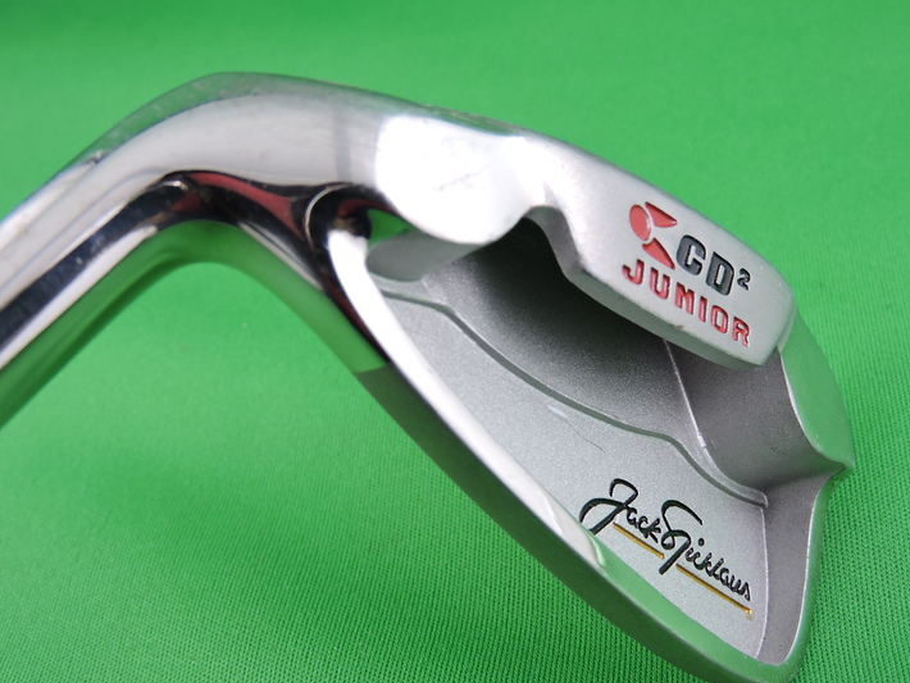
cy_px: 366
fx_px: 1289
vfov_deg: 29.7
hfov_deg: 38.9
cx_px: 475
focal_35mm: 49
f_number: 4
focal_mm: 8.1
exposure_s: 1/30
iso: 160
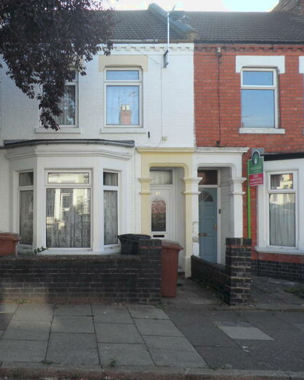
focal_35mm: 32
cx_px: 78
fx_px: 360
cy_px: 194
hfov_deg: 44.4
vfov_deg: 55.6
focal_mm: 4.3
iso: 64
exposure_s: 1/160
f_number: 3.3
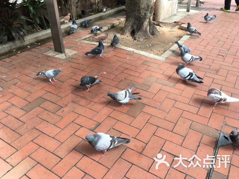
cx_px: 120
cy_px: 90
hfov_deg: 61.7
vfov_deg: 48.2
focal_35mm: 29
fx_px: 200
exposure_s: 1/100
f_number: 2.2
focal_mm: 4.15
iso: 32
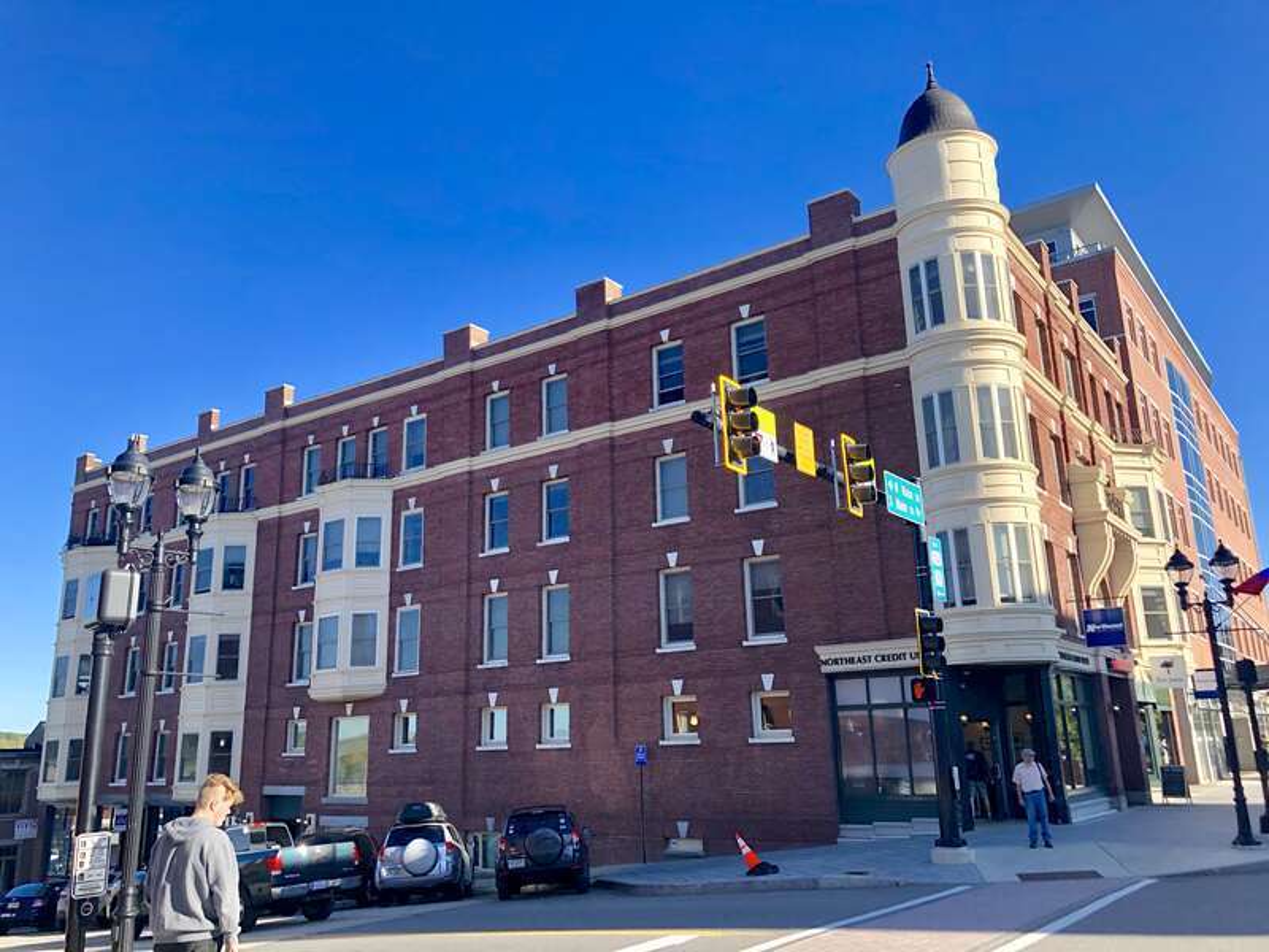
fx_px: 1026
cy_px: 476
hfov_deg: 63.4
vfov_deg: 49.7
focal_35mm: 28
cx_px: 634
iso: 20
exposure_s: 1/716
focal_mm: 3.99
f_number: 1.8
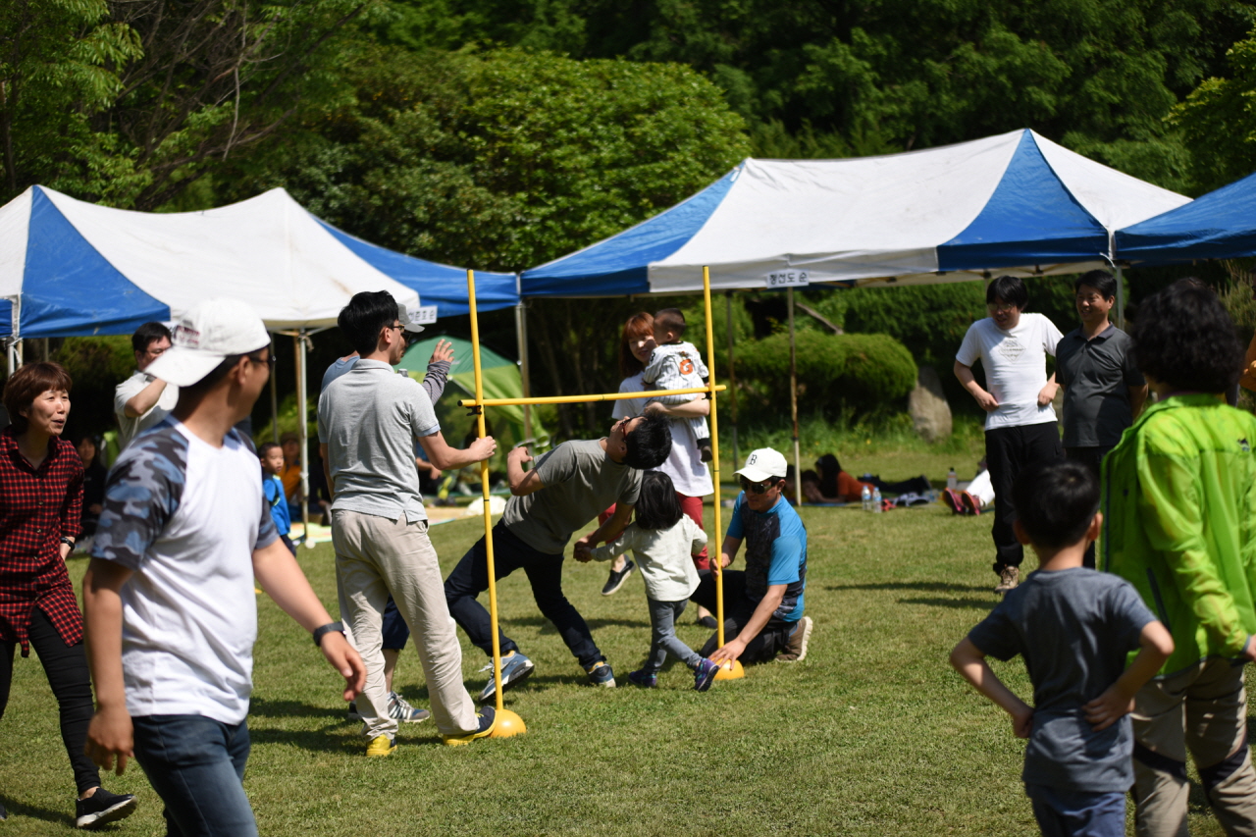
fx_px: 2442
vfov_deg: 19.5
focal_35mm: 70
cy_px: 418
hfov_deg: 28.8
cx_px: 628
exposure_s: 1/2000
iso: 100
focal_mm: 70
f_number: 2.8
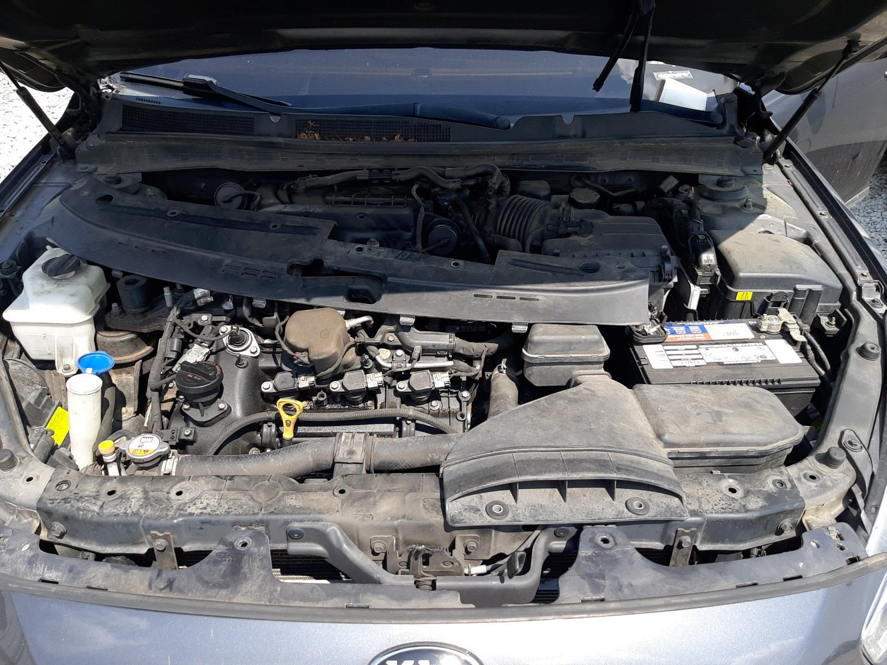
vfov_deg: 53.1
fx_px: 666
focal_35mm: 26
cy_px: 332
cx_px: 444
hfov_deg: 67.3
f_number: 1.7
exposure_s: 1/1111
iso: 40
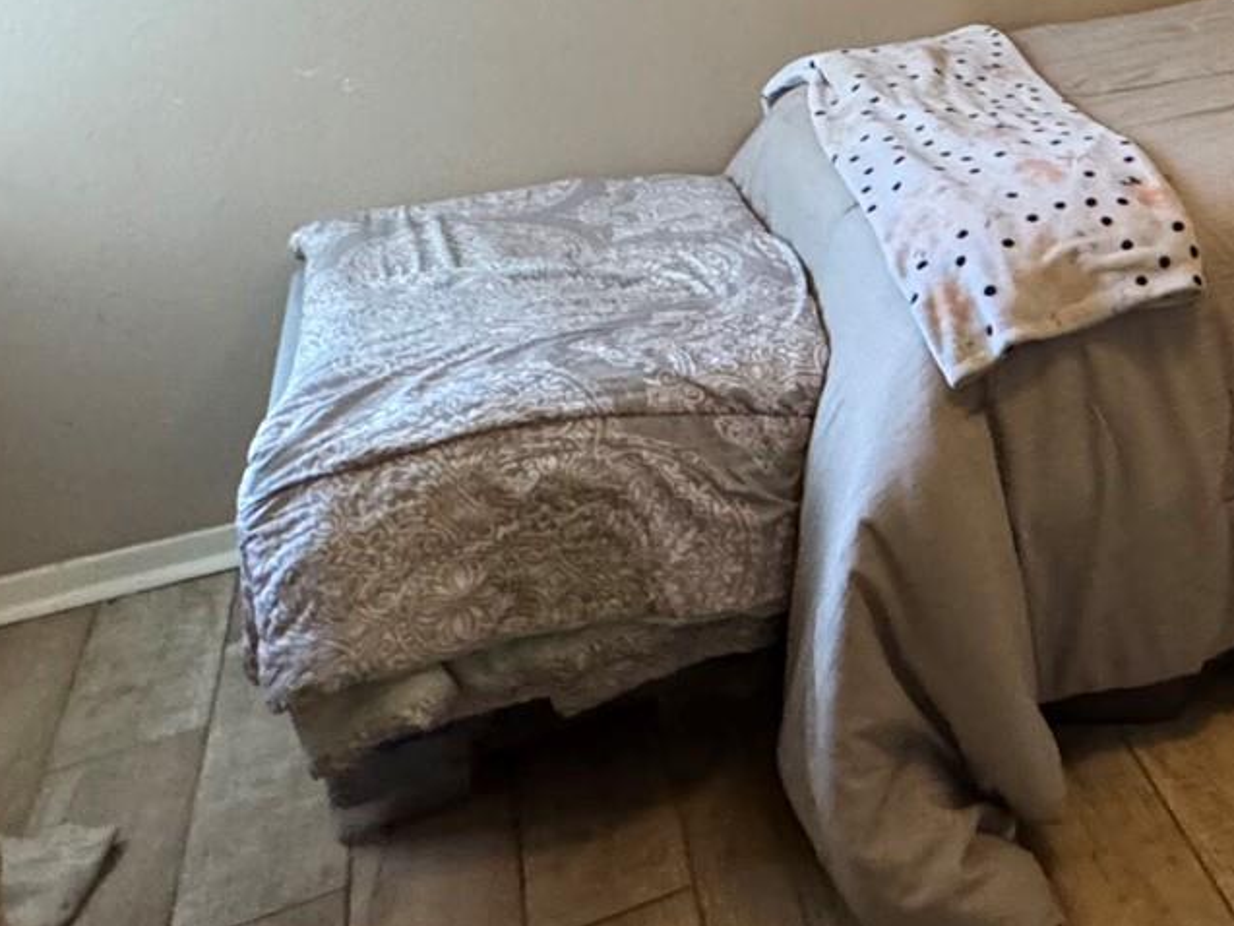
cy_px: -244
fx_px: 1604
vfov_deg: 27.5
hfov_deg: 34.2
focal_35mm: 45
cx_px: 1465
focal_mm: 2.22
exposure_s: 1/60
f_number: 2.2
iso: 640
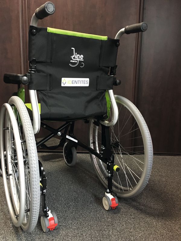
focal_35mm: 29
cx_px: 90
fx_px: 202
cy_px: 120
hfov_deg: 48.2
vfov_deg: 61.7
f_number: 2.2
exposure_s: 1/25
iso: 200
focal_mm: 4.15
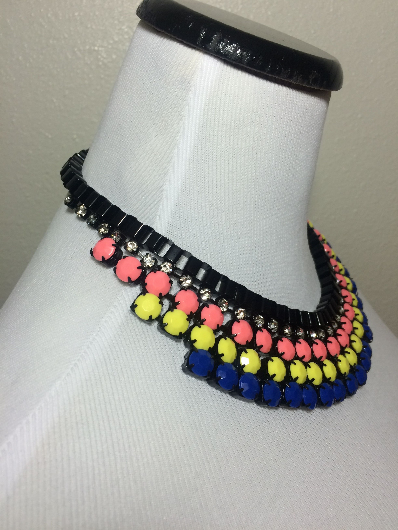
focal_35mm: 29
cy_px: 265
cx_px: 199
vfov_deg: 61.7
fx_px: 445
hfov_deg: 48.2
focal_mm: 4.15
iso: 32
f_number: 2.2
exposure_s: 1/40
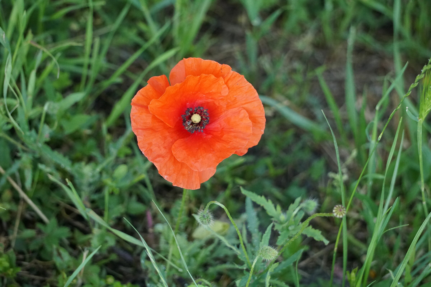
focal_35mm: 164
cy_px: 144
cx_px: 216
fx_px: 1957
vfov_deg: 8.4
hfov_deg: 12.6
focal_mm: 109
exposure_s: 1/2000
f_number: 5.6
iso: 2500
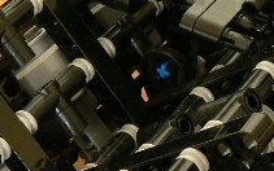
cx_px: 78
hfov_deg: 17.9
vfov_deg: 10.8
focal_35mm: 116
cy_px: 272
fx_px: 866
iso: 100
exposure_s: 1
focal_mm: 6
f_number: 3.6
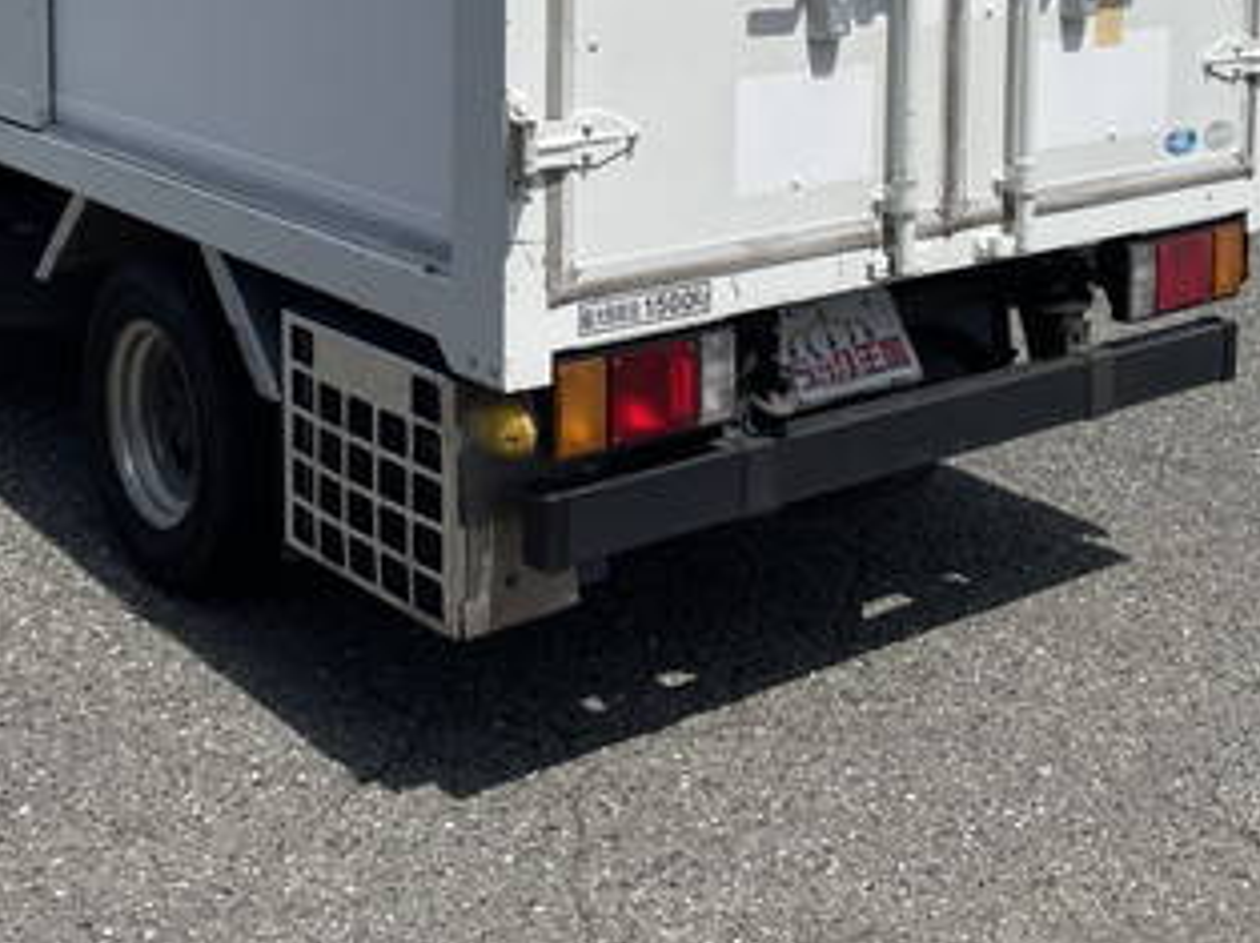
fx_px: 1928
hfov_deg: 36.1
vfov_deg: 26.0
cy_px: -12
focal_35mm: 53
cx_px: 506
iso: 32
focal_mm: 4.2
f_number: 1.6
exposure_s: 1/5556
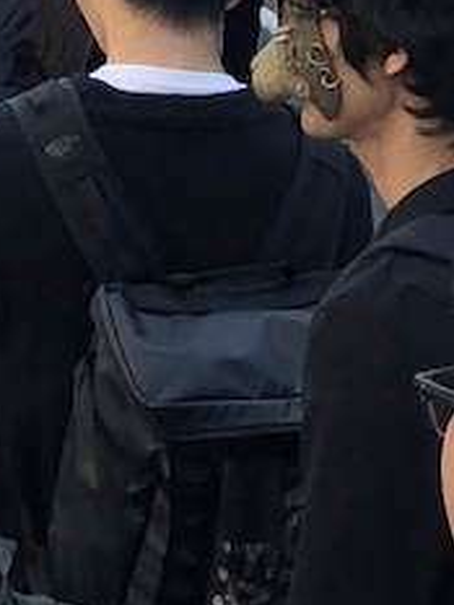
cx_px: -244
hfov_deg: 10.0
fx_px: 2516
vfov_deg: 13.0
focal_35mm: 144
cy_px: -280
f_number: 1.8
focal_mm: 3.99
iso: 20
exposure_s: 1/1453
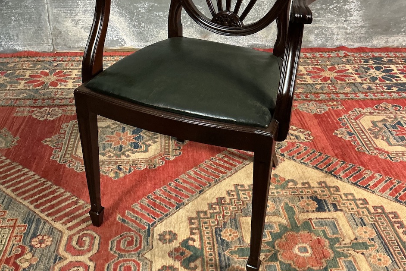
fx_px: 462
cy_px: 65
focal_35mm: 41
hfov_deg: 47.4
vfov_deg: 32.0
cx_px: 202
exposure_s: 1/50
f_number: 1.8
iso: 200
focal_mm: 3
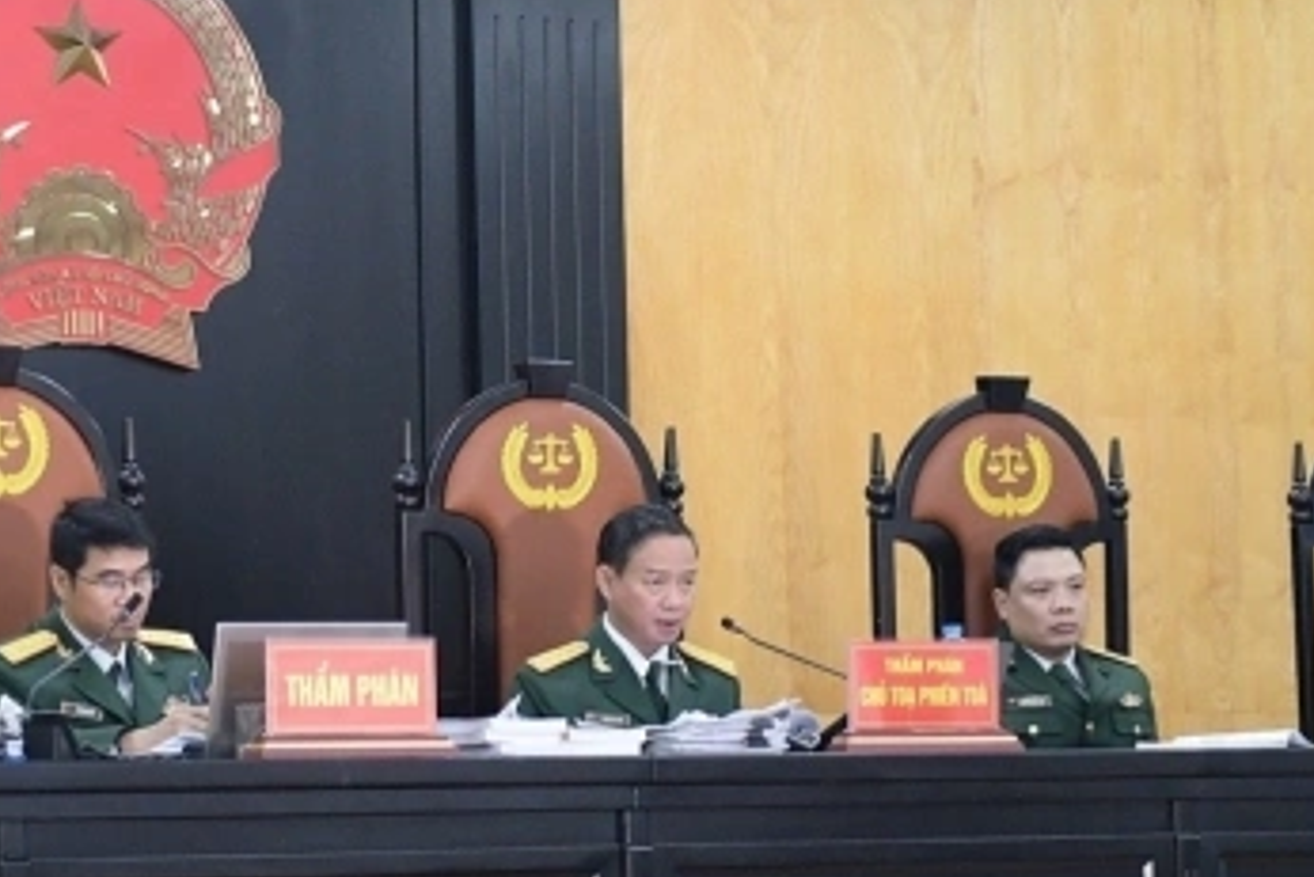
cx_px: 471
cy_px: 657
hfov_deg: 17.9
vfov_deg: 12.0
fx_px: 4163
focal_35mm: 114
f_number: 2.8
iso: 1600
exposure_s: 1/250
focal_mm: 58
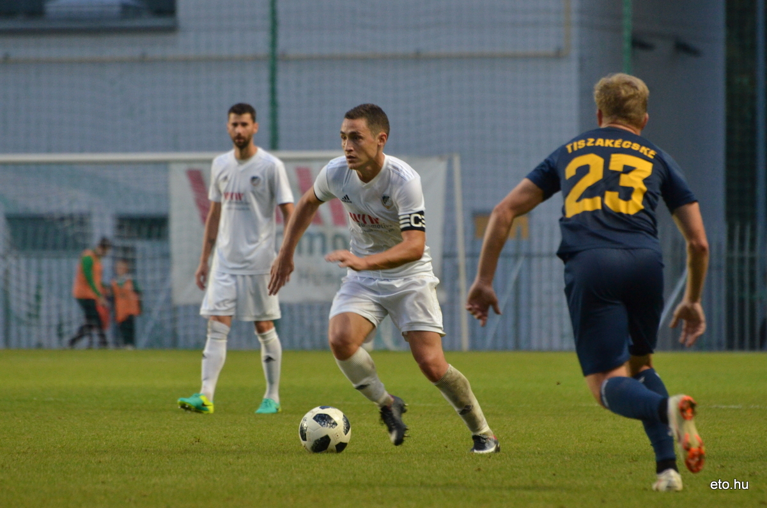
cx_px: 384
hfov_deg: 5.3
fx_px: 8293
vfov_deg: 3.5
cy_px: 254
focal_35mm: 390
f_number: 5.6
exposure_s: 1/320
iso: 1600
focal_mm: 260
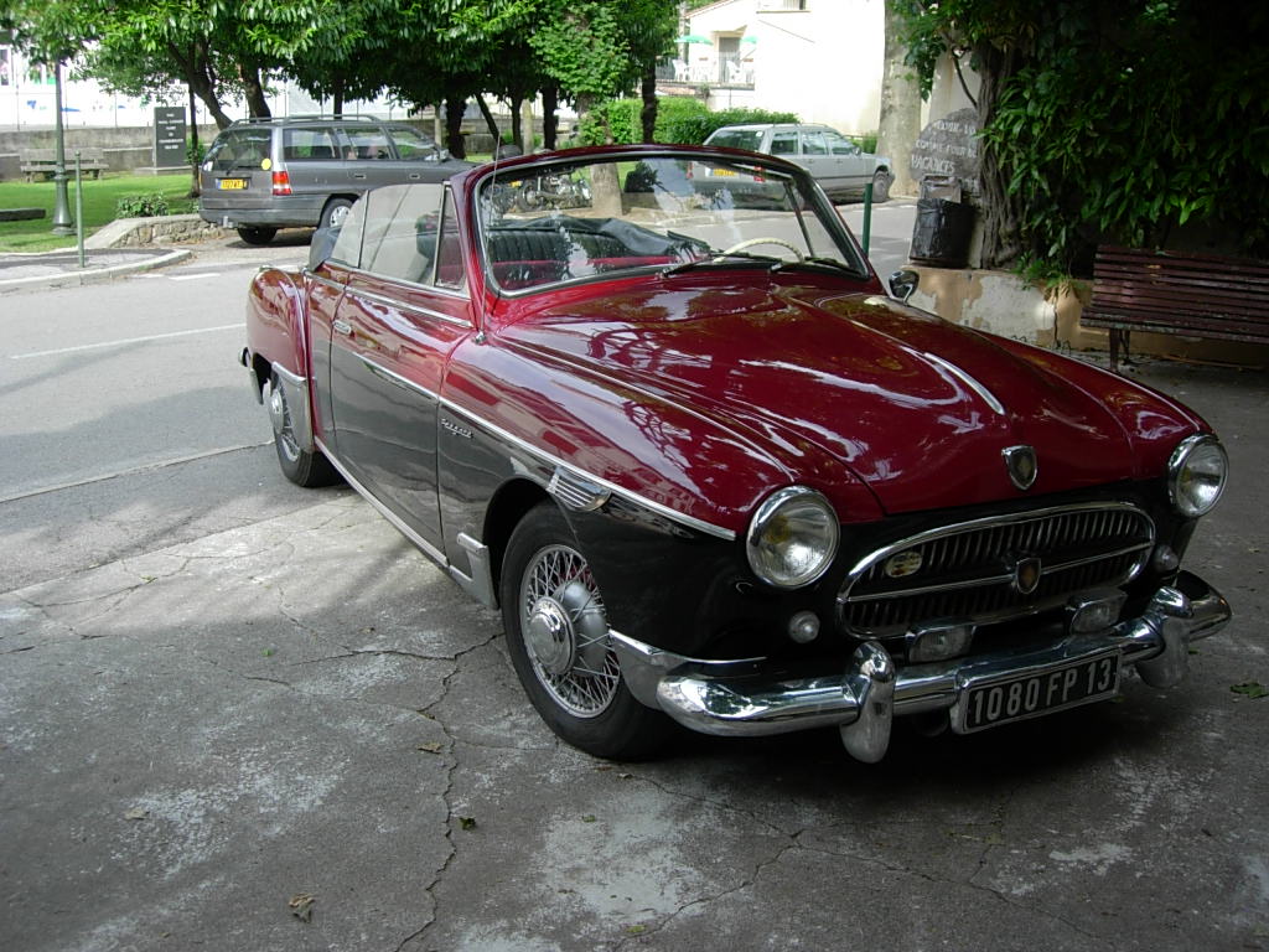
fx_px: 1393
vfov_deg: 37.7
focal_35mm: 38
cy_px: 476
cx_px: 634
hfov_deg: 49.0
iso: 64
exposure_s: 1/313
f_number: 2.8
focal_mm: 7.8
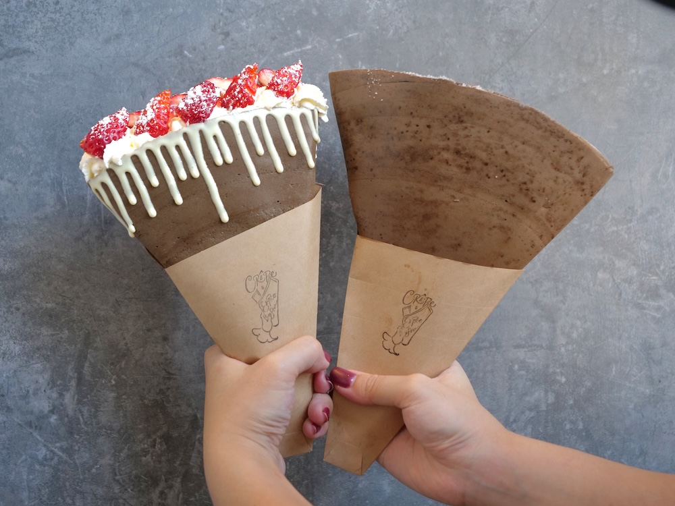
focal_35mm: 58
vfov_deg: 25.2
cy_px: 253
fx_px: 1131
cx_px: 338
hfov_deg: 33.2
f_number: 3.7
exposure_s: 1/60.2
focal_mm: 29
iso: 500
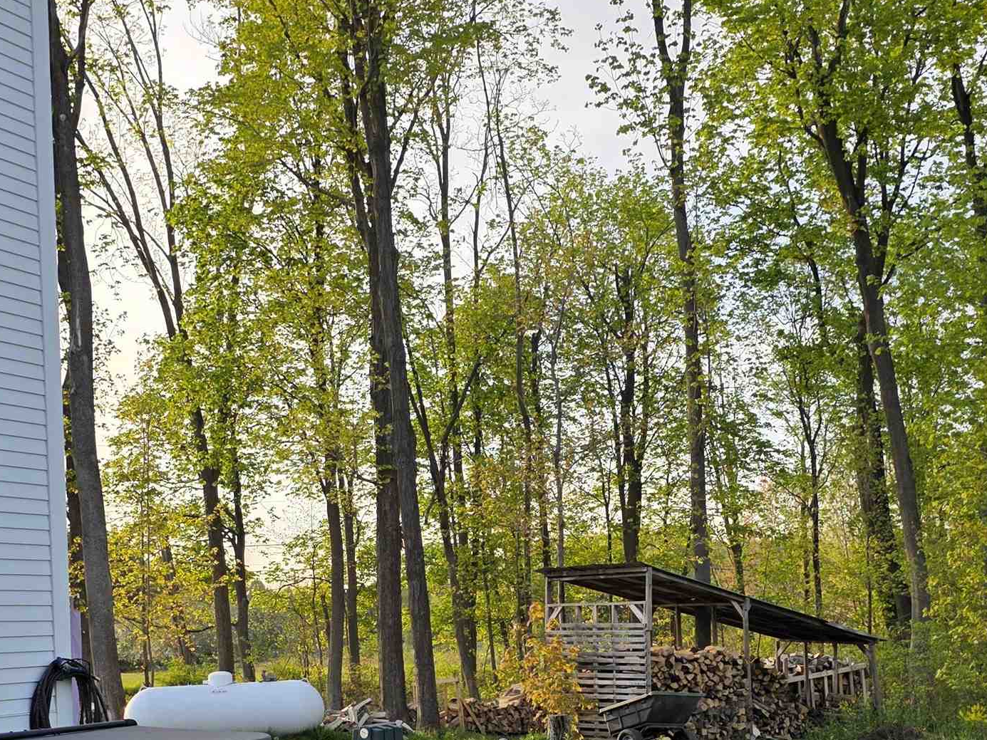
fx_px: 1454
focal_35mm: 51
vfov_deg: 28.1
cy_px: 573
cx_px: 539
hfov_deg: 37.5
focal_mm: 6.3
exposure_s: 1/359
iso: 25
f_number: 1.7
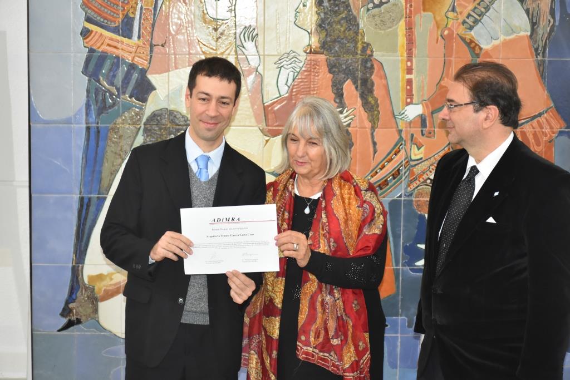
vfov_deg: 16.3
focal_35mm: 84
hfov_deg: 24.2
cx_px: 285
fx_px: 1330
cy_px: 190
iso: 1600
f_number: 5.6
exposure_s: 1/80
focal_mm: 56
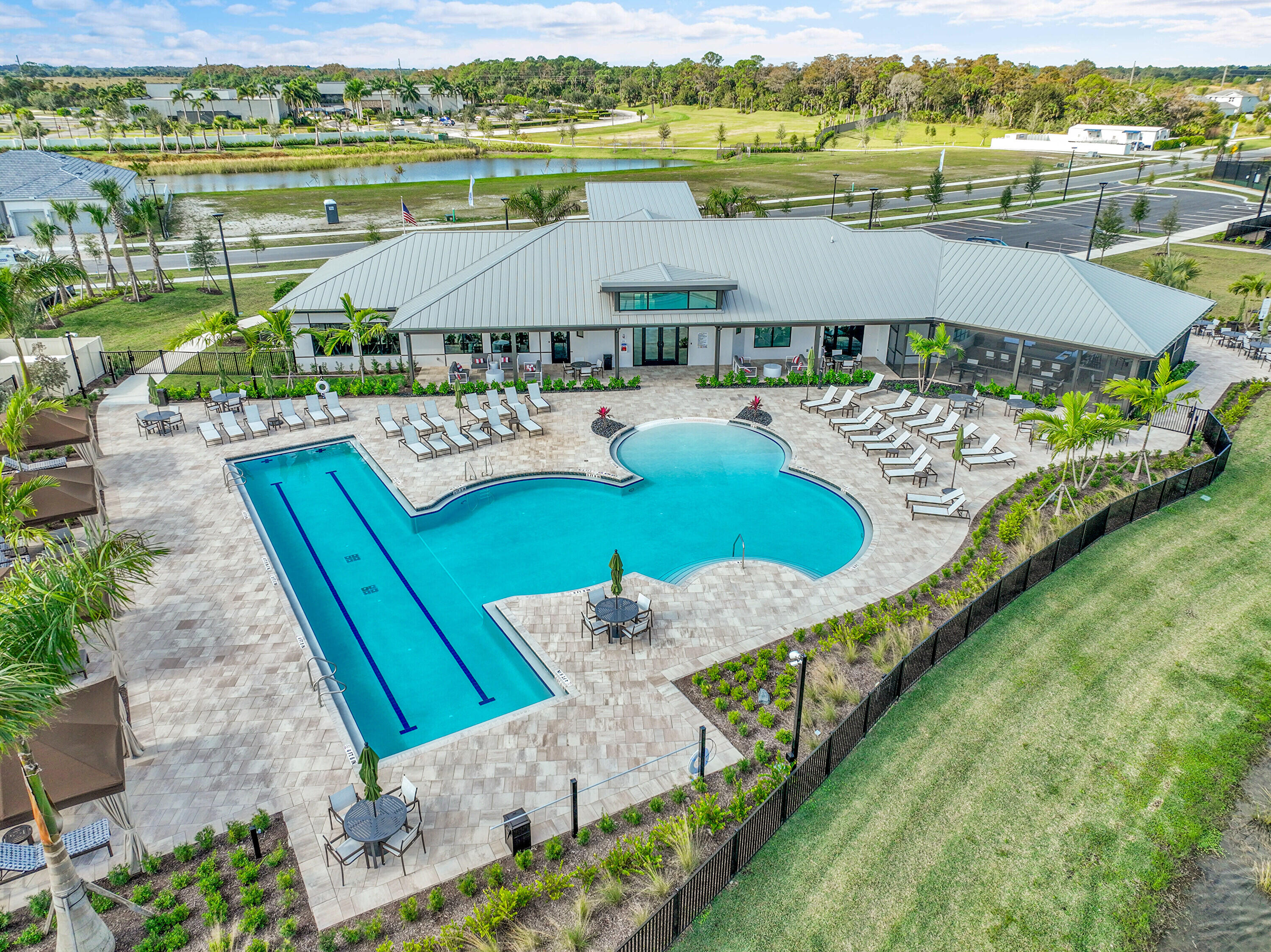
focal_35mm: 24
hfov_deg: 71.6
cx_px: 636
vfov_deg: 56.8
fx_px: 881
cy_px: 476
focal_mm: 12.29
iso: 110
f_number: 2.8
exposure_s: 1/1250
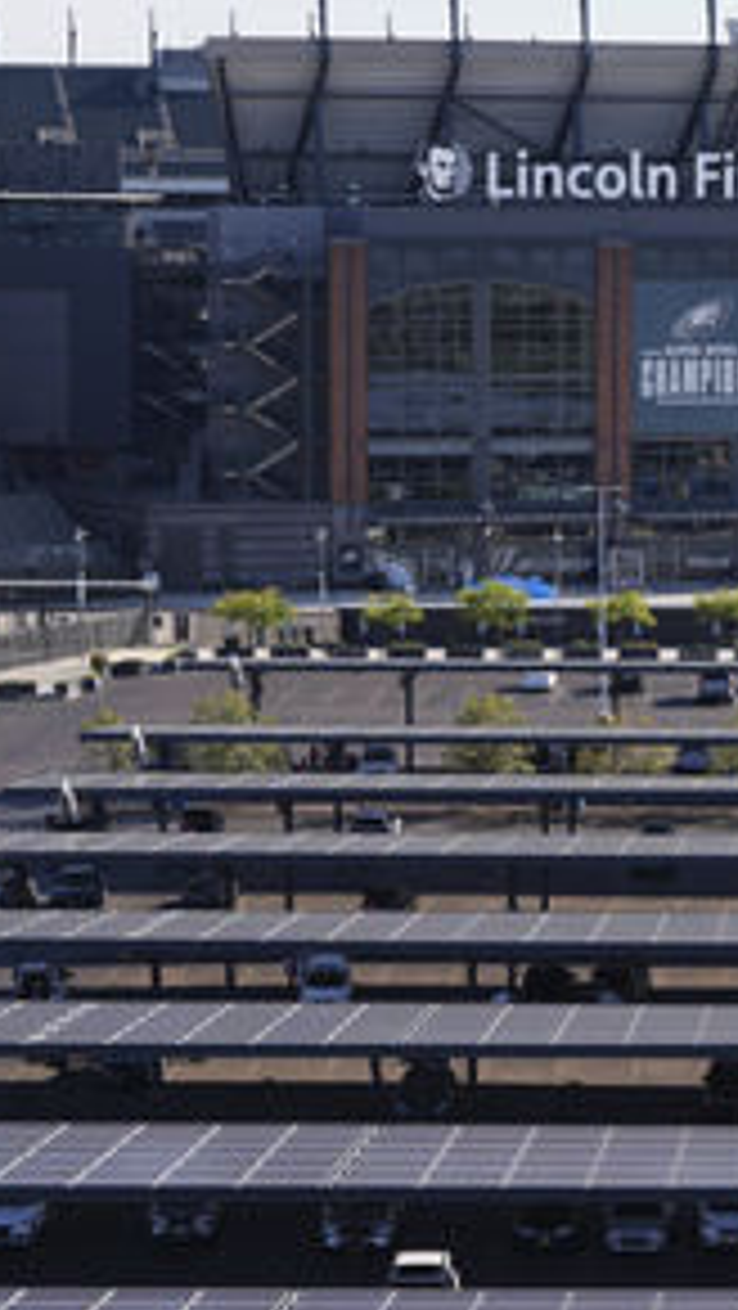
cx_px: 909
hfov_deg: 9.3
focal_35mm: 129
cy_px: 655
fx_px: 4481
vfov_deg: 16.6
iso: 400
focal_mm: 70
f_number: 5.6
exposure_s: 1/1000
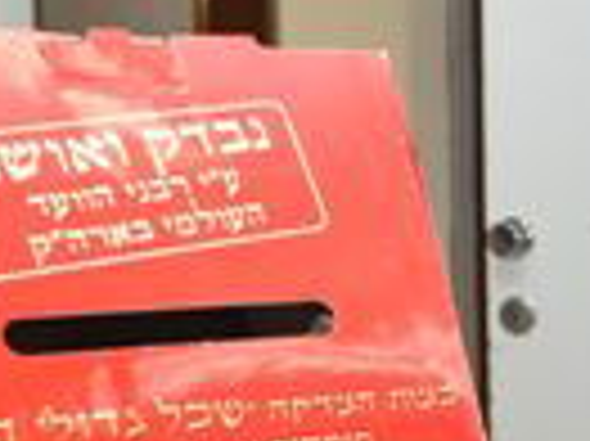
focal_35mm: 119
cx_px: 1162
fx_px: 2032
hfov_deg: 14.0
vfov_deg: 12.3
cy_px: 367
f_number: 5
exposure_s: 1/60
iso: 320
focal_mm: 17
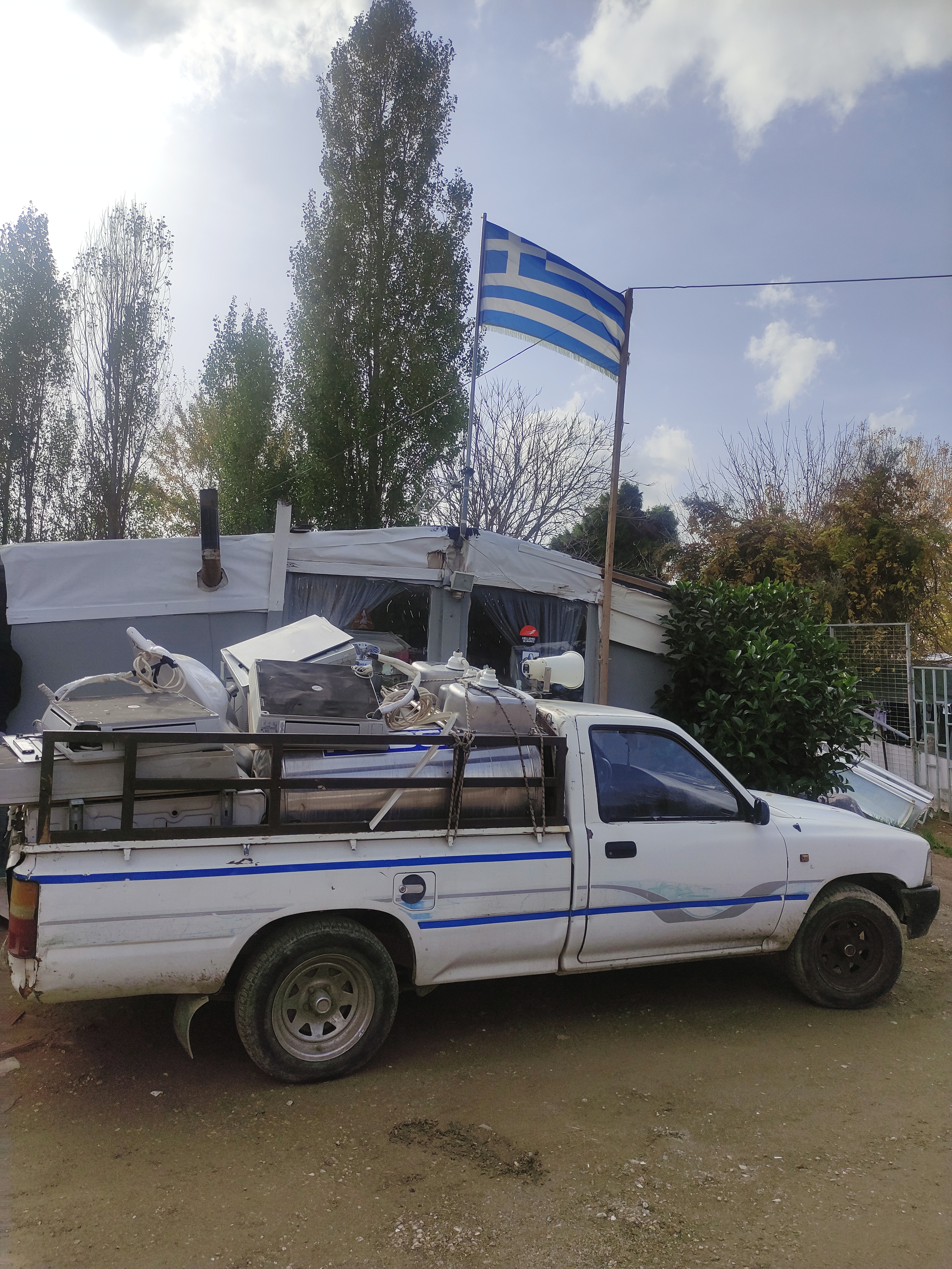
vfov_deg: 69.4
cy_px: 634
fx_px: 916
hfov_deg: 54.9
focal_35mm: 25
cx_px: 476
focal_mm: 5.43
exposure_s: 1/5328
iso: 100
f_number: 1.89
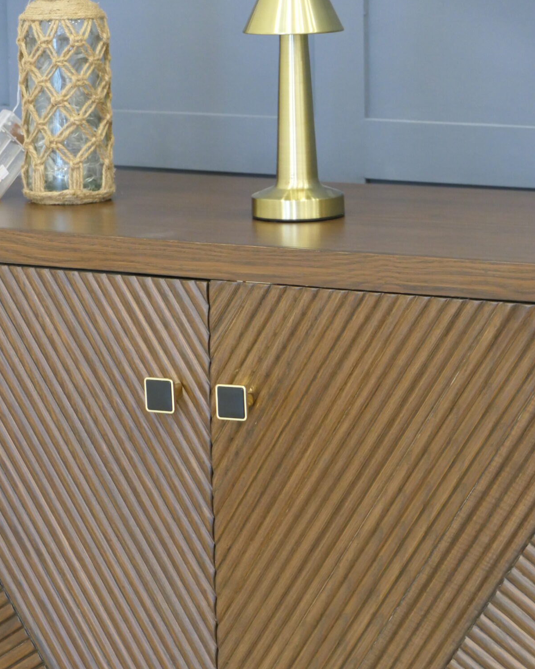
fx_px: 2731
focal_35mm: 138
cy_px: 399
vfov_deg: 13.9
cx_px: 267
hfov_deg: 11.2
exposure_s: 1/20
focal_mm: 44.7
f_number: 4.2
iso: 1600
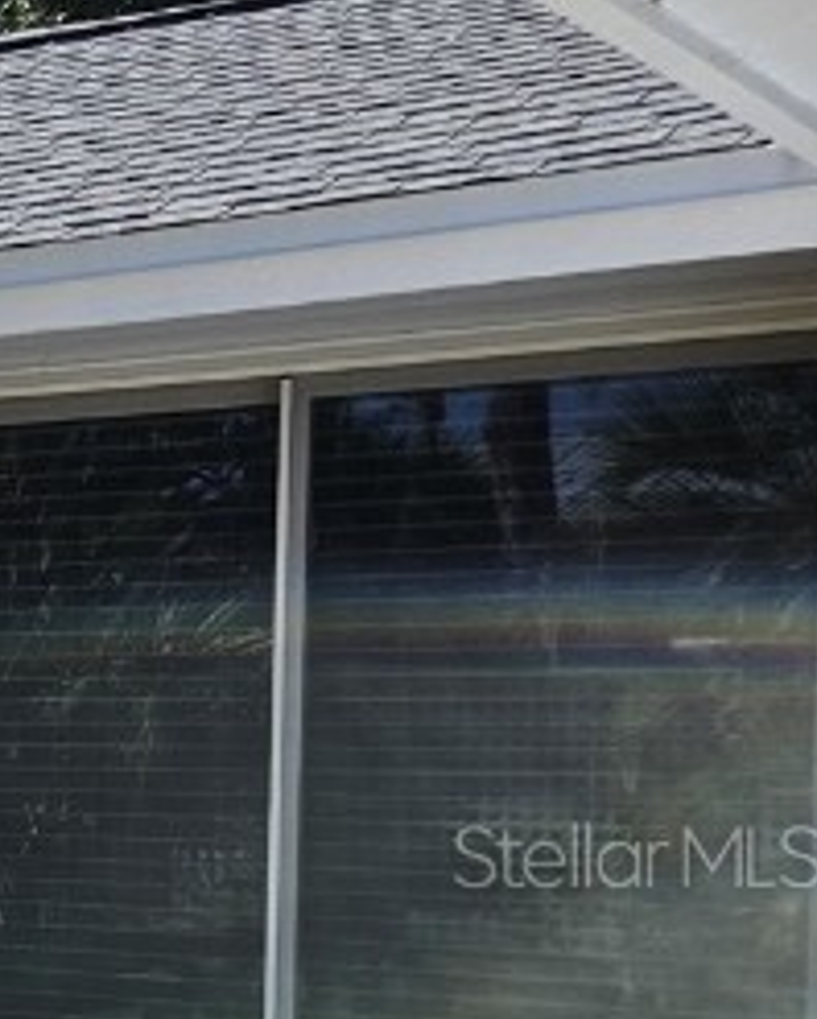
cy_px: 854
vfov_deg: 20.3
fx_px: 2807
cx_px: -1271
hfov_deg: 12.3
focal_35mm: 93
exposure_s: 1/1402
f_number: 1.8
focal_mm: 5.4
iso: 32
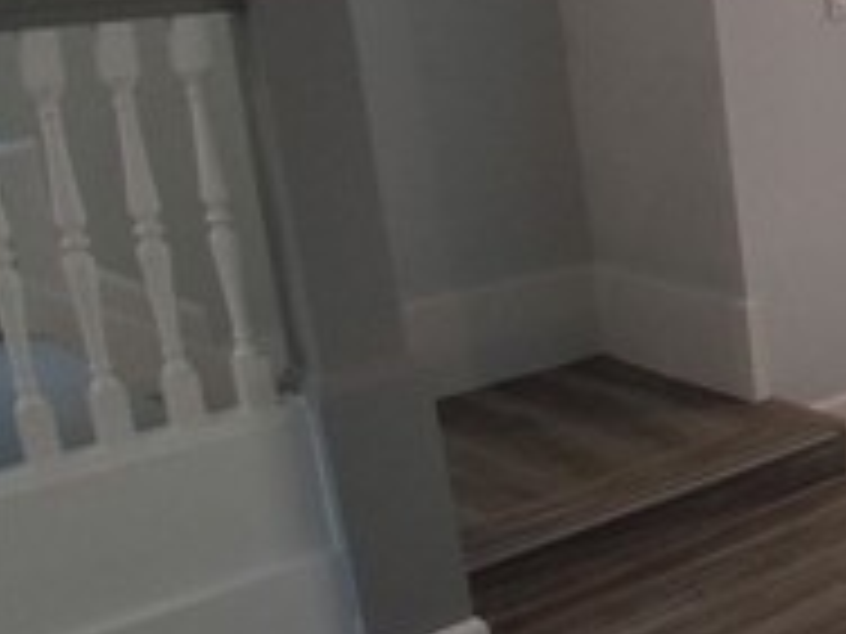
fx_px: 1417
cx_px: 1422
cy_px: 148
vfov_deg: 24.9
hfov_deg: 23.0
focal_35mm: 58
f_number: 2.2
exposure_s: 1/60
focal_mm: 1.4
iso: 100
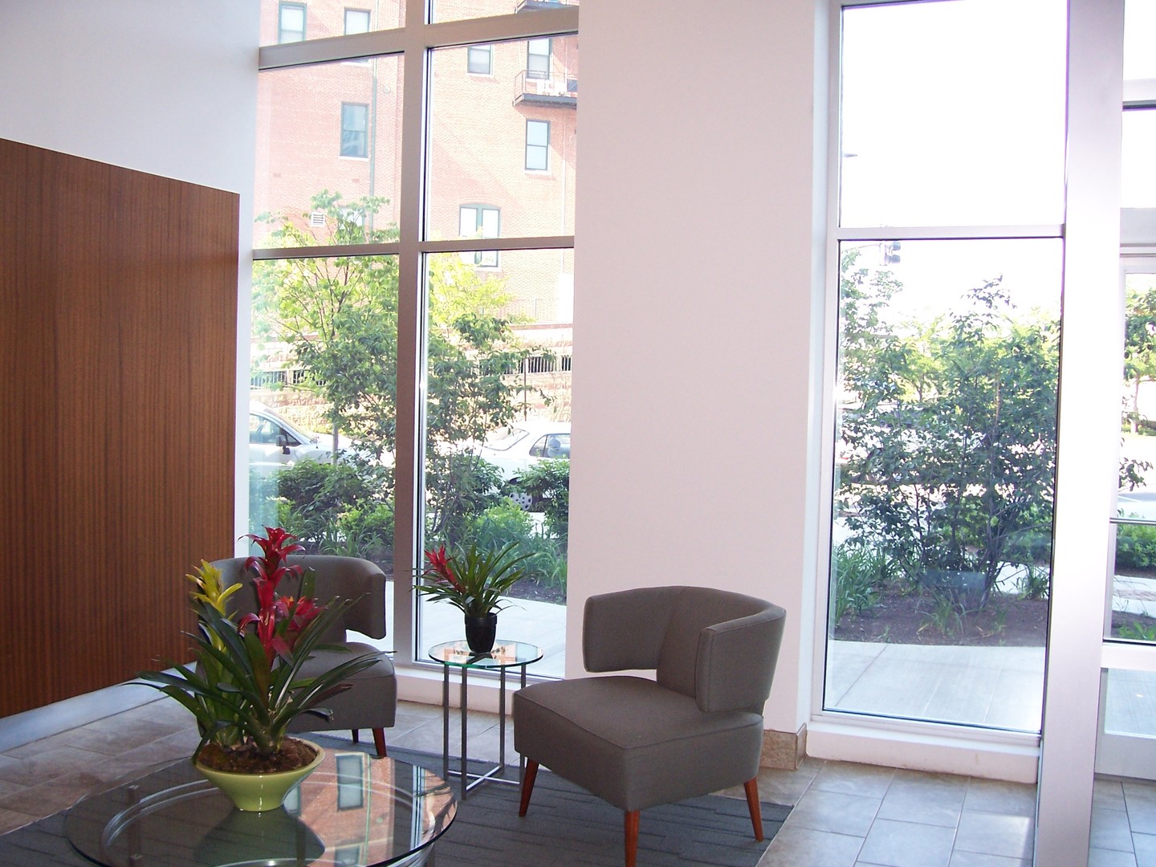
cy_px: 434
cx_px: 578
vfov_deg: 41.8
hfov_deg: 54.0
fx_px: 1135
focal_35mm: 34
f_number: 2.7
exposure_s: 1/90
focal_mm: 5.6
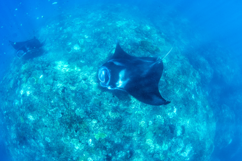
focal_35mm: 16
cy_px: 80
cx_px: 121
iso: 1400
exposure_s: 1/100
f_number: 18
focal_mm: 11
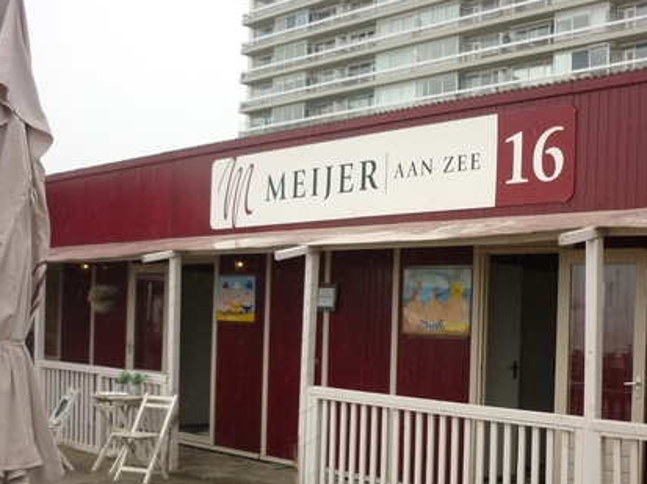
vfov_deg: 30.1
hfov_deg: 39.2
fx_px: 896
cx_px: 429
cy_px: 309
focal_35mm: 48
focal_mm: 5.5
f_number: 2.8
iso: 80
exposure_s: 1/400
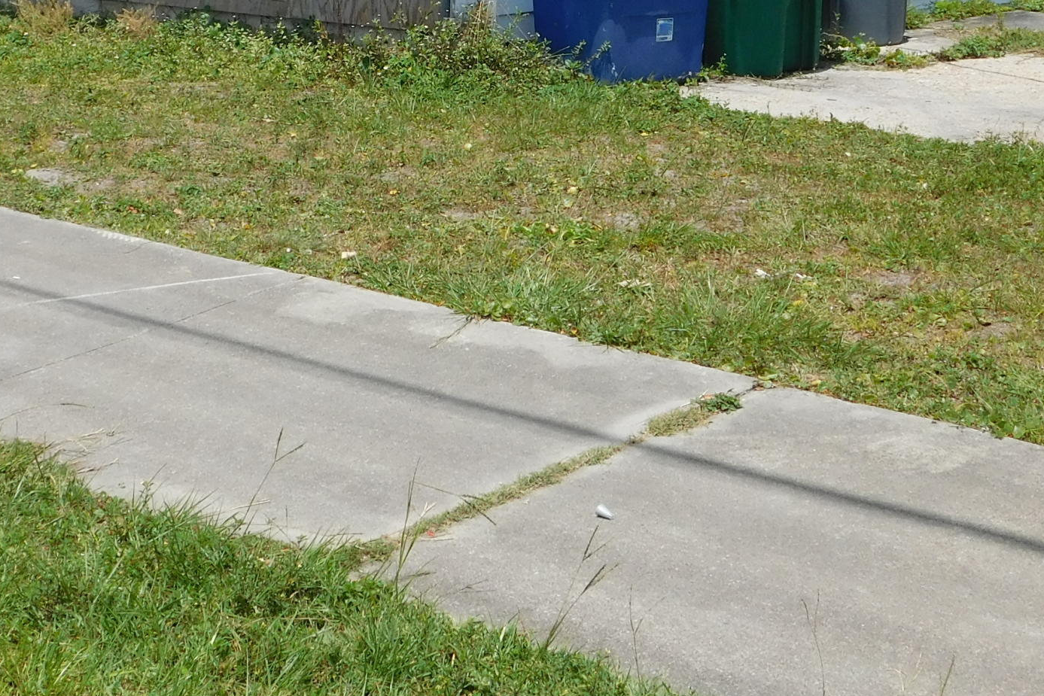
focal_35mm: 81
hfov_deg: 25.0
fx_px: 2349
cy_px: -26
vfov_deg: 16.5
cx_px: 411
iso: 125
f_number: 7
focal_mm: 6.3
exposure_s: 1/400
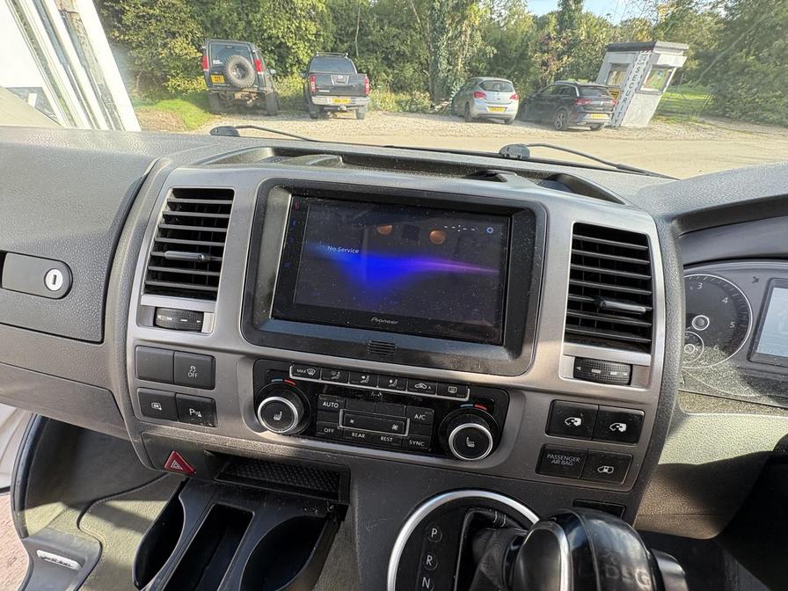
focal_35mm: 14
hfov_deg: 102.1
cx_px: 394
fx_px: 319
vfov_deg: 85.7
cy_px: 296
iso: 100
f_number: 2.2
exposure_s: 1/108
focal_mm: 2.22
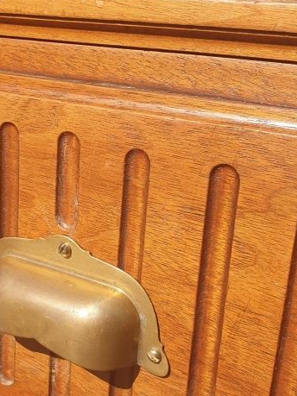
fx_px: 664
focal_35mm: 58
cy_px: 217
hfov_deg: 24.5
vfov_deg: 33.2
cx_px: 34
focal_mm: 4.3
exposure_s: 1/1139
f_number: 2.4
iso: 50
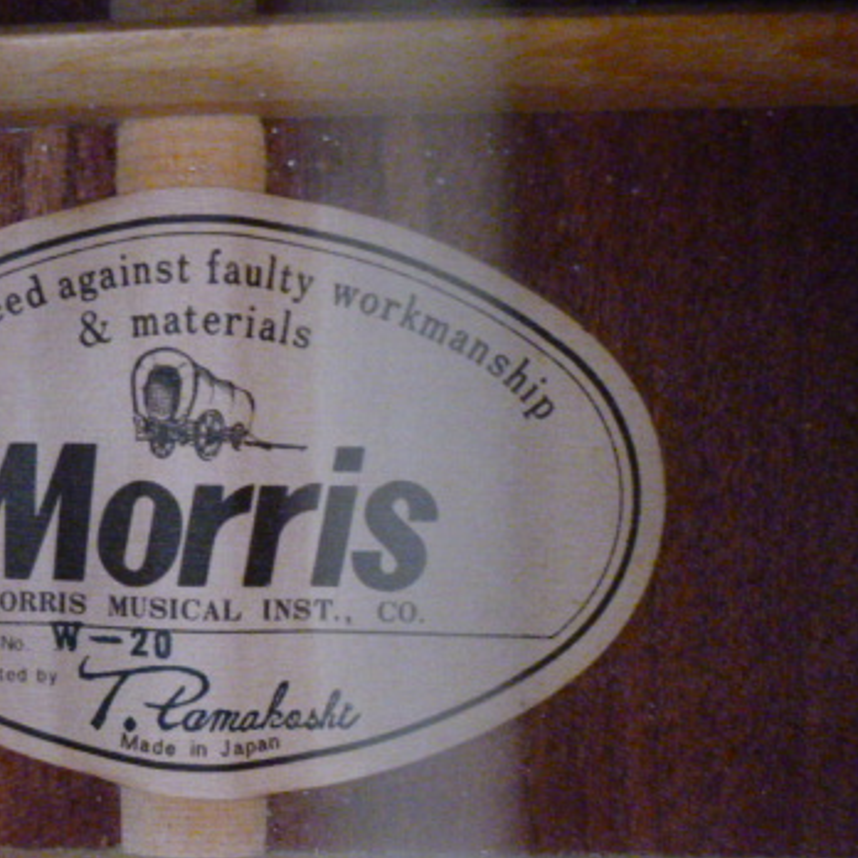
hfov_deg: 40.8
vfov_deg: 42.7
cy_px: 488
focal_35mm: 39
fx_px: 1094
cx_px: 155
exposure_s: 1/5
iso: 800
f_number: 2.2
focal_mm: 4.3
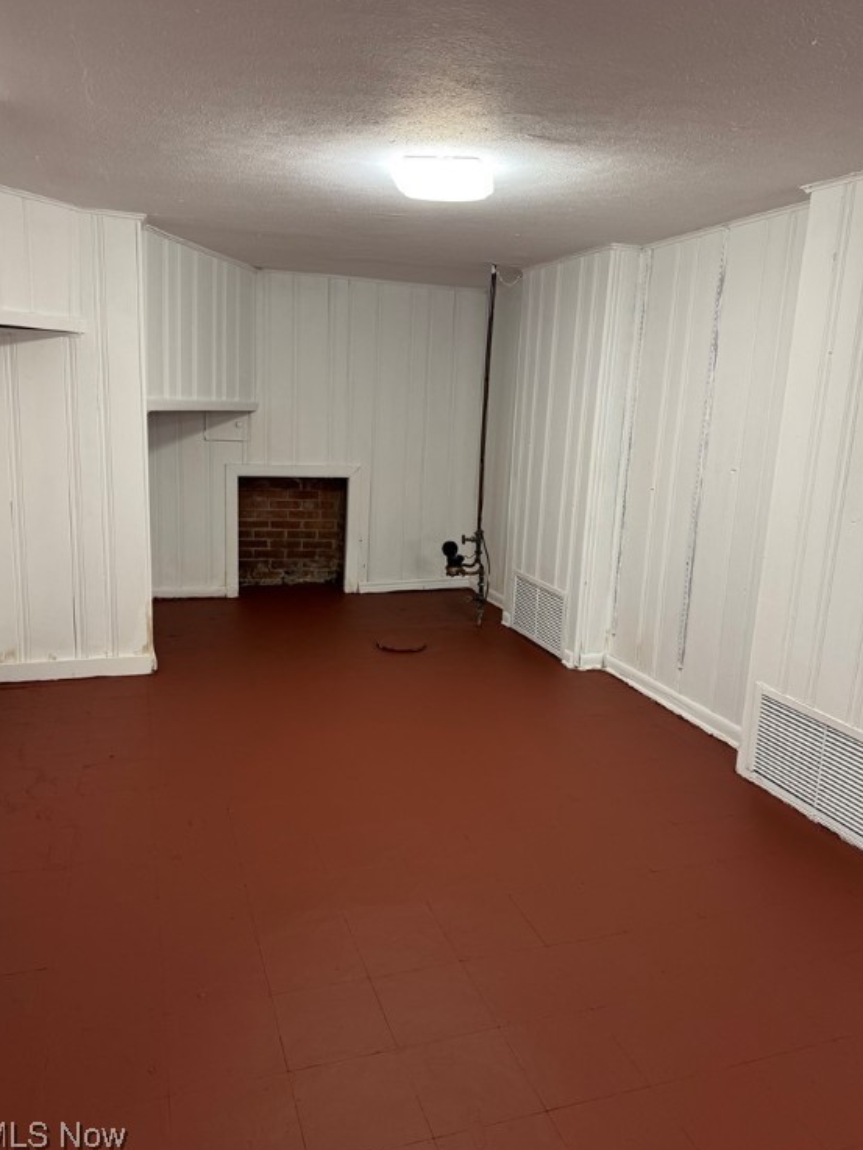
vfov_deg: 69.4
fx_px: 831
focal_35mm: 25
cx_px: 421
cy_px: 571
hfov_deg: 54.9
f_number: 1.78
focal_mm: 6.76
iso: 250
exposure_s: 1/60
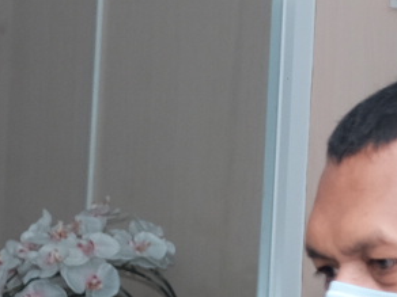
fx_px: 3957
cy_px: 787
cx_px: -148
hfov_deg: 5.7
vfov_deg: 4.2
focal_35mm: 345
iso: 320
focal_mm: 39
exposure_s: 1/250
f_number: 3.6
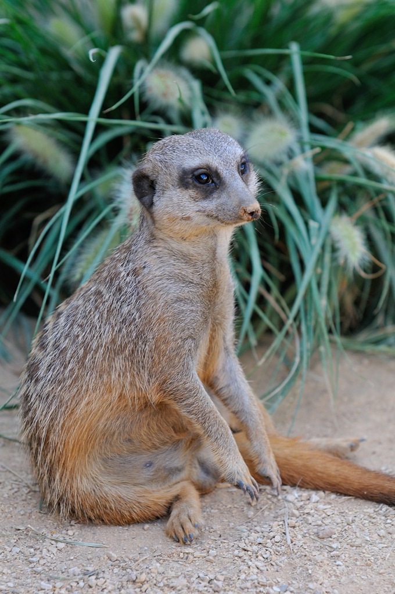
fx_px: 3342
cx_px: 198
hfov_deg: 6.8
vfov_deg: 10.2
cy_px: 297
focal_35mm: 202
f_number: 4.5
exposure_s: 1/160
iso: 200
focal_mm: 135
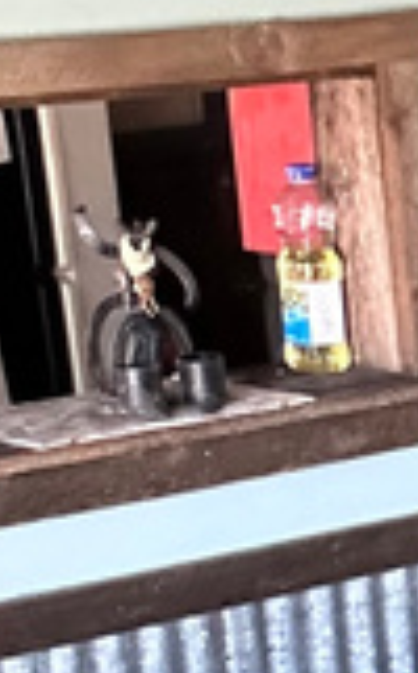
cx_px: 773
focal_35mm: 152
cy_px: 966
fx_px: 2783
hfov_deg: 8.3
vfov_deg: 13.1
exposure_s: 1/40
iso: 320
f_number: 1.9
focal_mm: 2.69
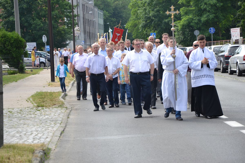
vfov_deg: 10.8
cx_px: 122
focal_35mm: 128
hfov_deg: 16.1
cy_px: 82
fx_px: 868
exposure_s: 1/160
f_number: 6.3
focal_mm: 85
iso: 100
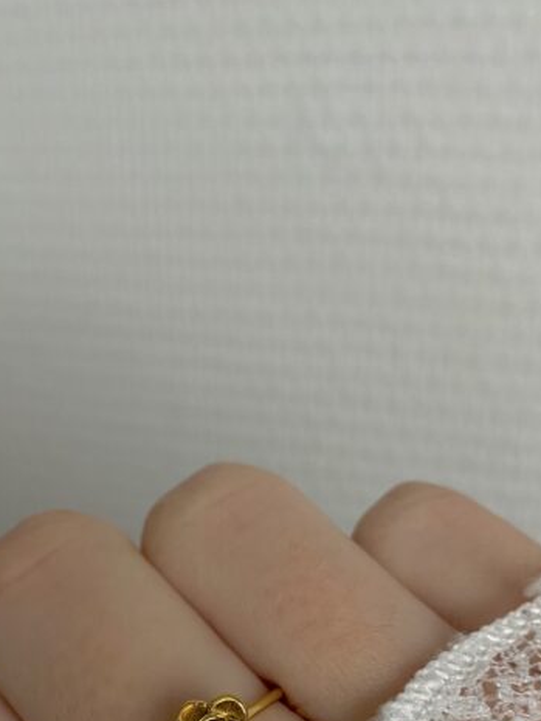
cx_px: 223
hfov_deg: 33.5
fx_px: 896
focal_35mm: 43
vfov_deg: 41.7
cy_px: 589
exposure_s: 1/60
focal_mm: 4.25
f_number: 1.8
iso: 125
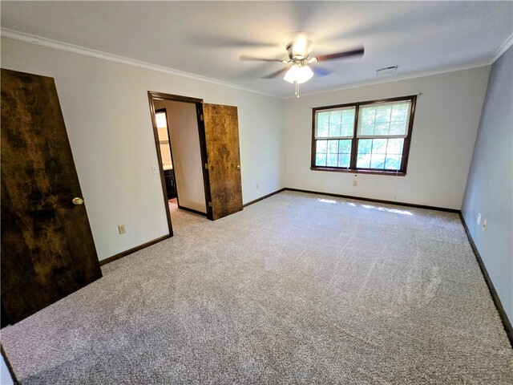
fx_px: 193
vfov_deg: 89.9
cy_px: 192
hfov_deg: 106.2
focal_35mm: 13
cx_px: 256
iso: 200
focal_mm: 2.2
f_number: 2.2
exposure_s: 1/60
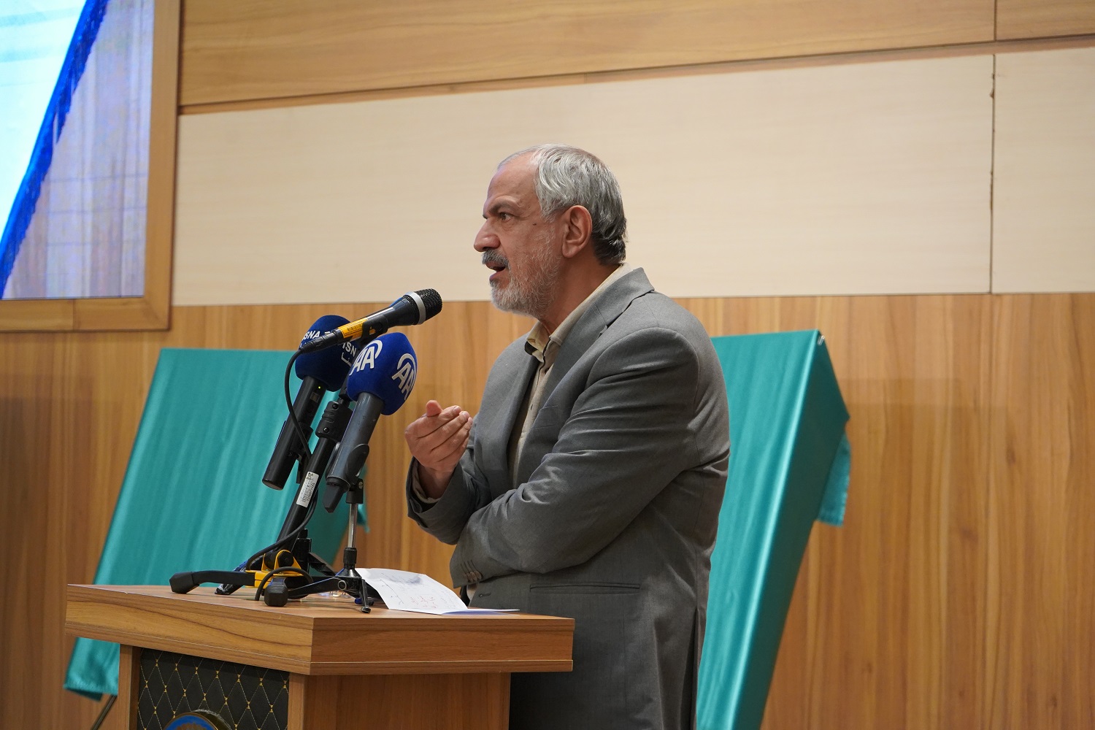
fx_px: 2129
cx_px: 548
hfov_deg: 28.8
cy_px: 365
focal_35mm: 70
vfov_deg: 19.5
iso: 5000
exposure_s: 1/160
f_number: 5.6
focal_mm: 70
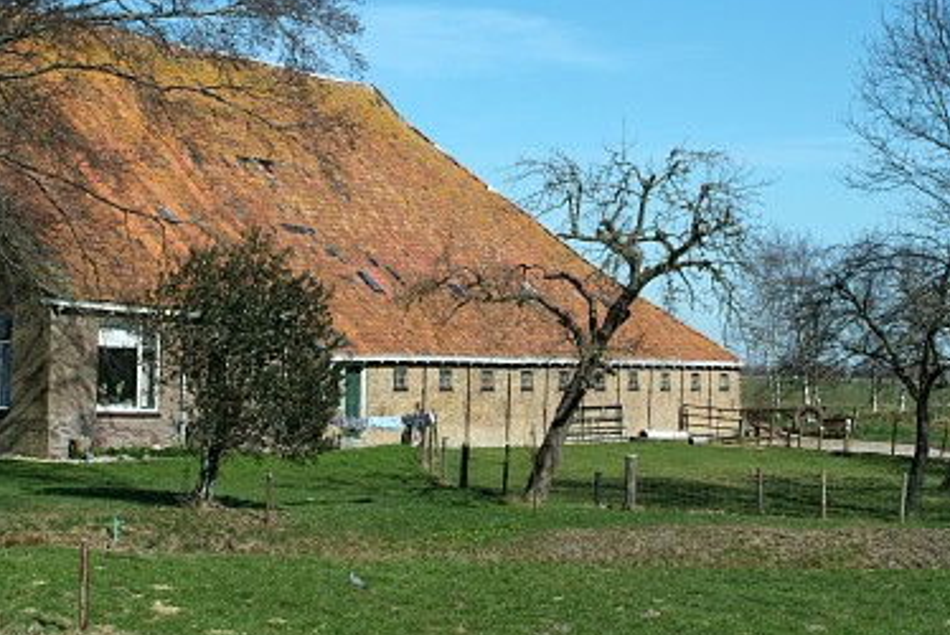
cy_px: 301
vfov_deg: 16.5
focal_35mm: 83
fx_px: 2192
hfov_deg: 24.4
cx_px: 564
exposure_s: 1/1500
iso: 200
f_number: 5.6
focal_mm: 46
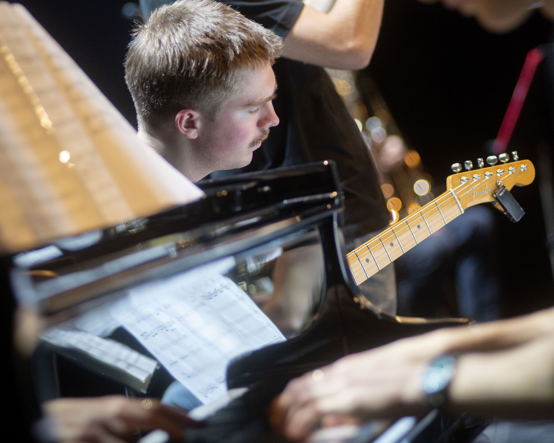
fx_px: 2771
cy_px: 122
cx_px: 277
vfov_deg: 9.1
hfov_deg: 11.4
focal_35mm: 169
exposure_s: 1/400
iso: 1600
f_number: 2.8
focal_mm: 120
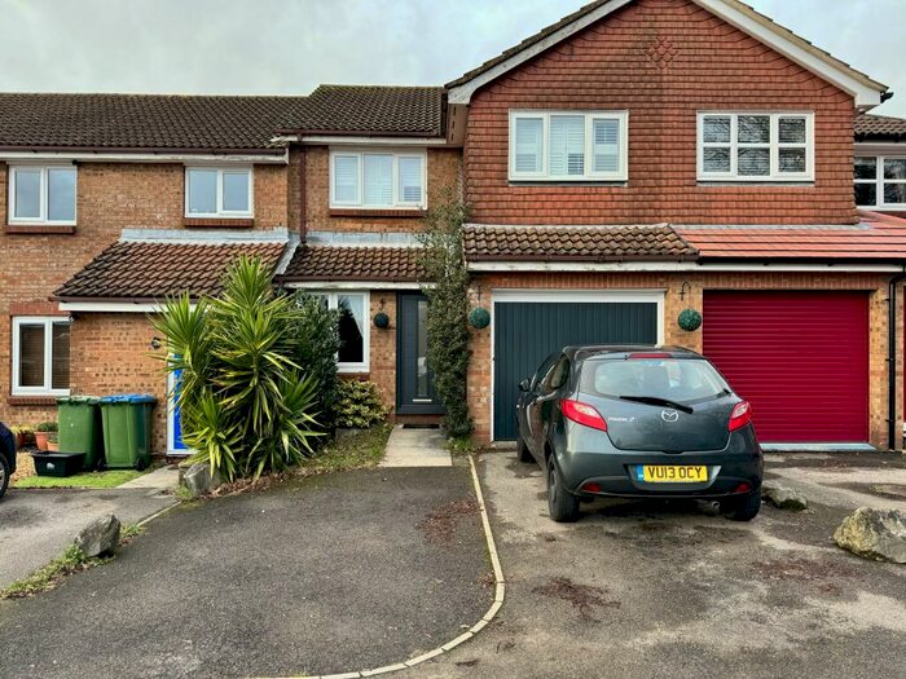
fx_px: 628
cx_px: 453
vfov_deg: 56.8
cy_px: 340
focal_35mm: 24
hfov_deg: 71.6
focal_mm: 6.86
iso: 80
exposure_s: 1/178
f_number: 1.78
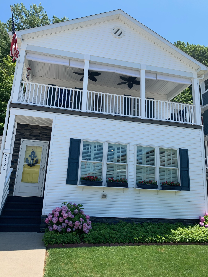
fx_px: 208
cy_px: 138
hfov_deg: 53.0
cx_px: 104
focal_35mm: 26
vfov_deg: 67.3
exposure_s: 1/1468
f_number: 1.8
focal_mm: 4.25
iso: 25
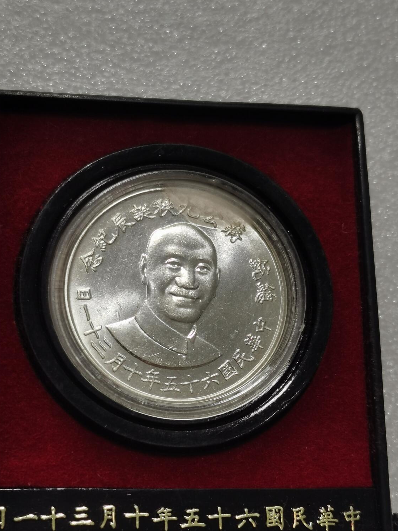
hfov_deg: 22.2
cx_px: 172
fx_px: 1012
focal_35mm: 66
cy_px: 292
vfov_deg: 29.4
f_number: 1.8
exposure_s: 1/227
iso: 50
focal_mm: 5.58
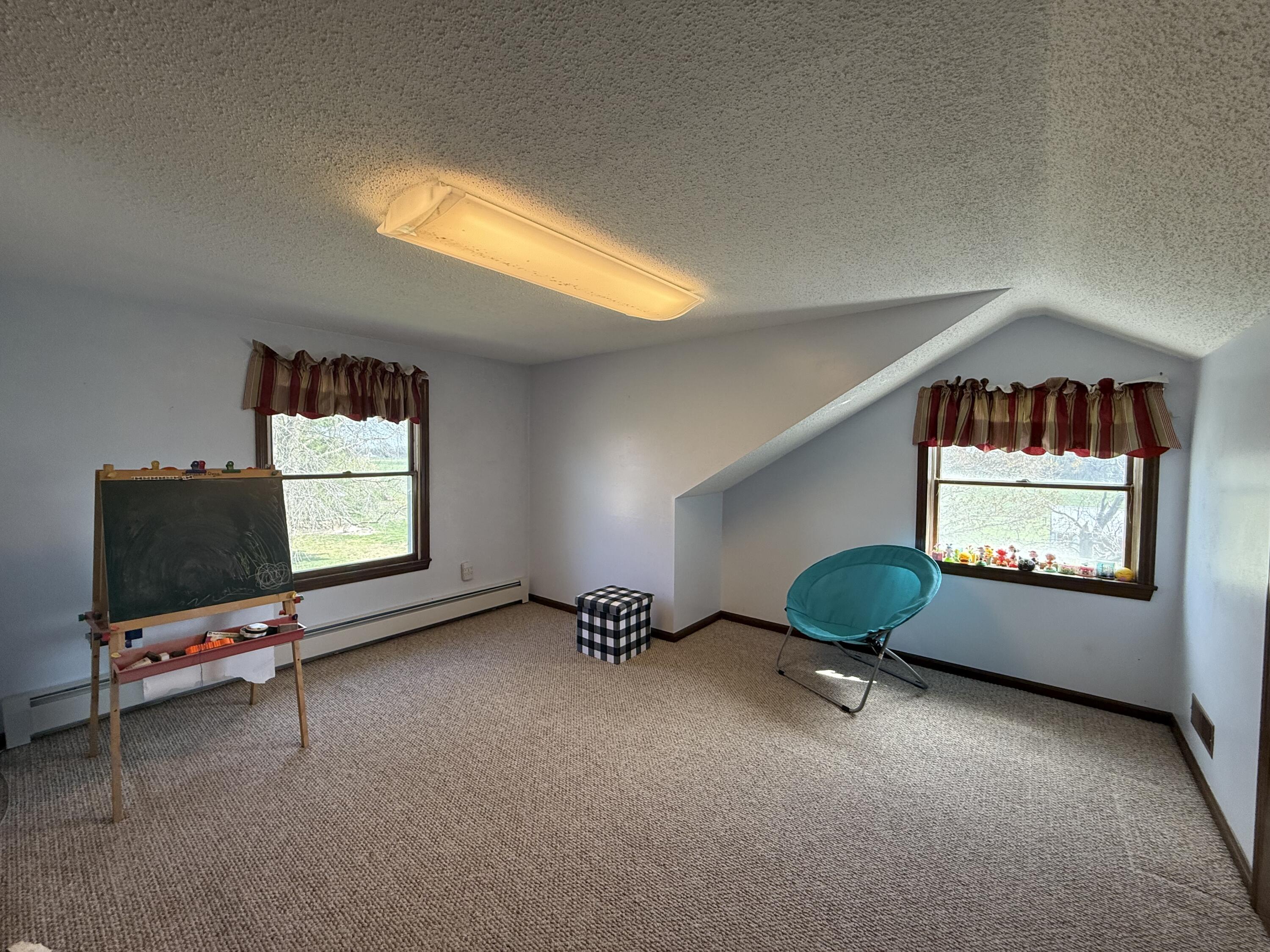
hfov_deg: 102.1
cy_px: 476
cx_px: 635
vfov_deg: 85.7
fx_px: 514
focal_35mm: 14
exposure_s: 1/120
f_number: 2.2
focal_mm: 2.22
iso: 160
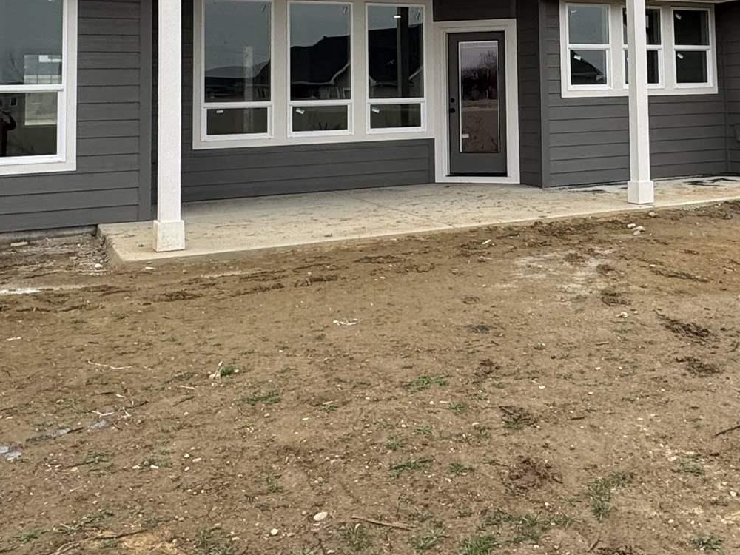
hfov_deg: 42.6
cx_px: 550
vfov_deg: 31.6
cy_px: 28
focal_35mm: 43
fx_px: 919
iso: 40
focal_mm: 2.22
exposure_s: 1/266
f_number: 2.2
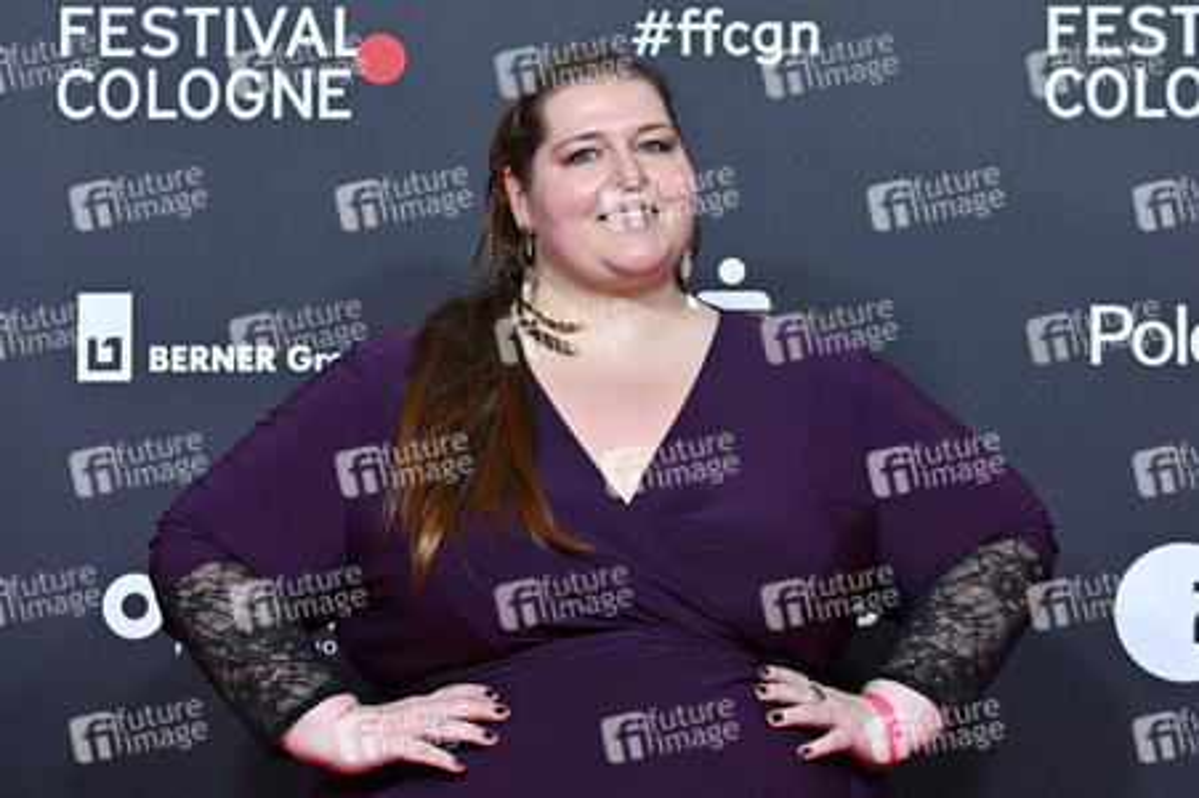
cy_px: 399
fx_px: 3328
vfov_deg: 13.7
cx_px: 600
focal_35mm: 100
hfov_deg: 20.4
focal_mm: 100
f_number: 4
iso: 800
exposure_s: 1/200
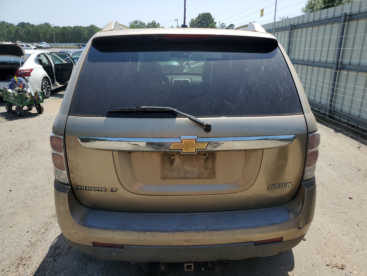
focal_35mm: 26
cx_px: 184
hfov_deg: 67.3
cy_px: 138
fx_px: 276
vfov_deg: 53.1
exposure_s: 1/3333
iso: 50
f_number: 1.5
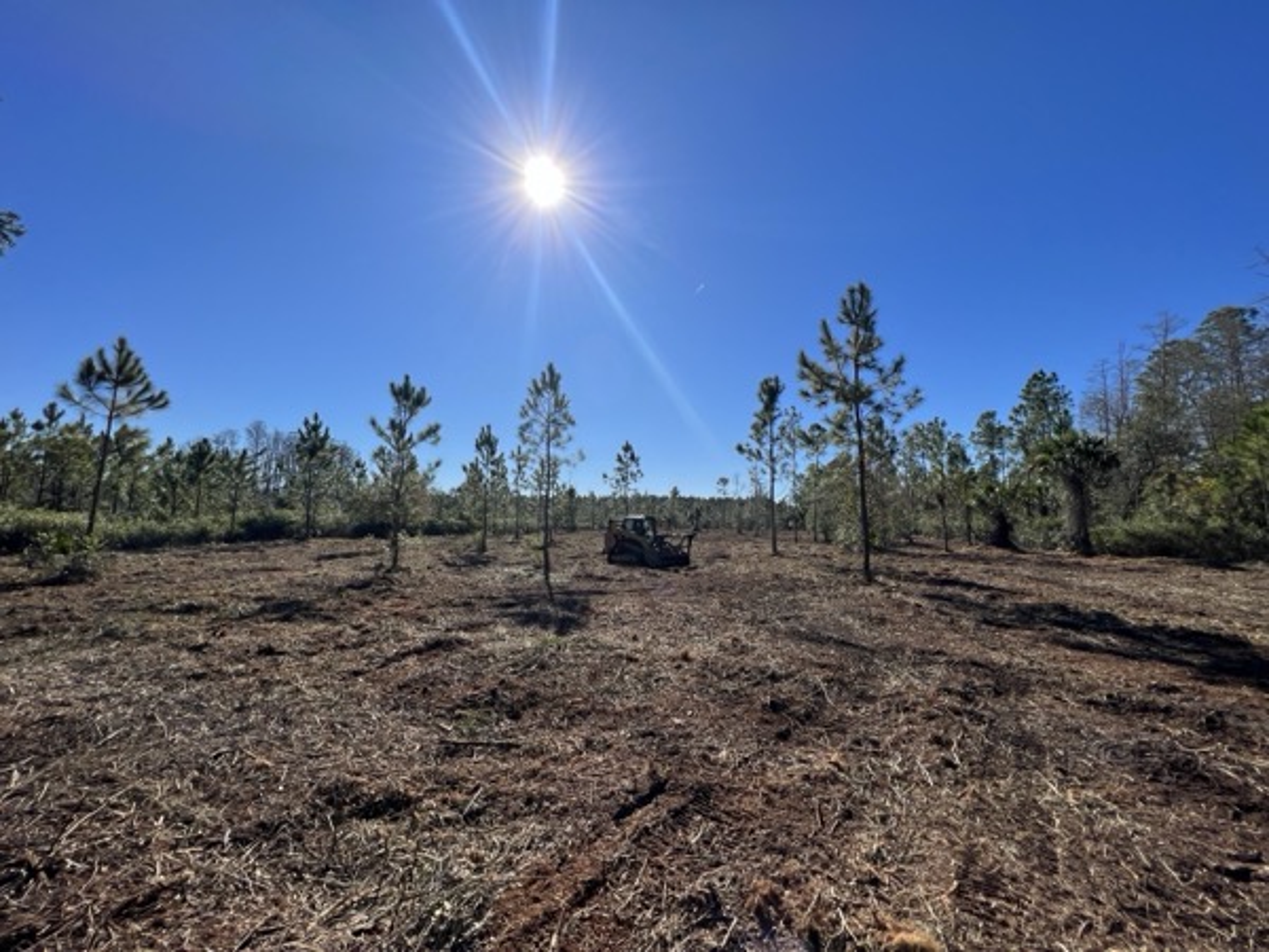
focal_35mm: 13
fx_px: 477
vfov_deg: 89.9
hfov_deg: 106.2
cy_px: 476
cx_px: 634
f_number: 1.8
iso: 32
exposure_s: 1/2732
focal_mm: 1.57
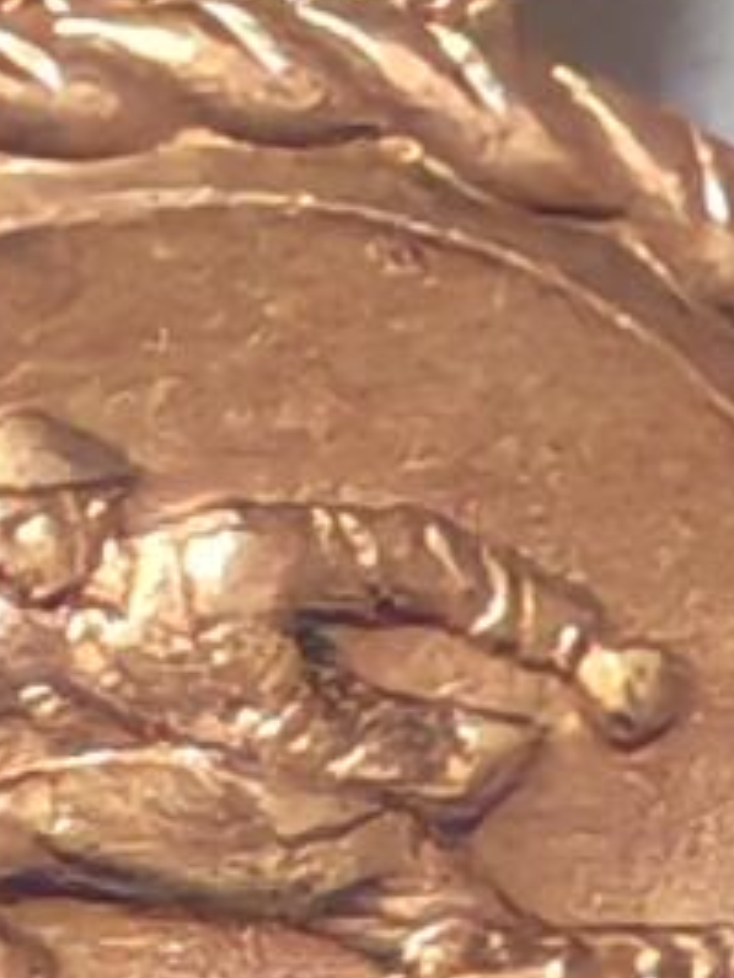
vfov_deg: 2.8
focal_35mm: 706
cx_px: 140
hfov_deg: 2.1
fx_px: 19944
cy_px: 314
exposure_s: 1/33
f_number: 1.95
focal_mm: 5.52
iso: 1000
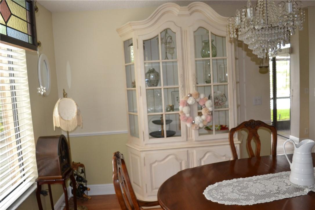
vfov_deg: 47.9
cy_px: 105
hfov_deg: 67.4
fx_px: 236
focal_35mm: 27
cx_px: 158
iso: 1400
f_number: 3.5
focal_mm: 18
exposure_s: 1/60
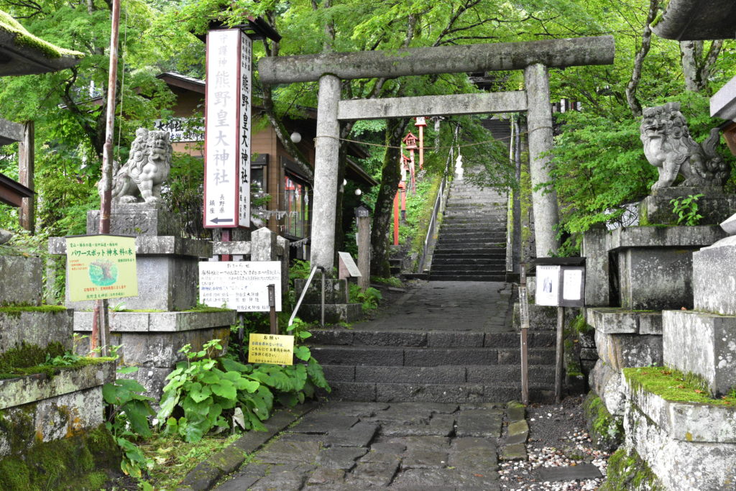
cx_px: 368
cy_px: 246
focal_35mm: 36
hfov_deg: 53.1
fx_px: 736
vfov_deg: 36.9
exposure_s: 1/100
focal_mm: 24
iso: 3200
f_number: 8
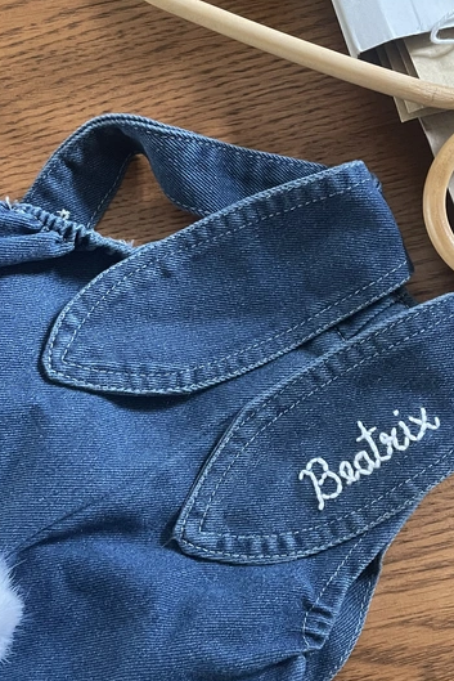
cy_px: 384
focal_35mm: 45
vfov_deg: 43.5
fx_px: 851
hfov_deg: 29.9
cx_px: 230
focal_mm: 4.2
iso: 640
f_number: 1.6
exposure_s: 1/36
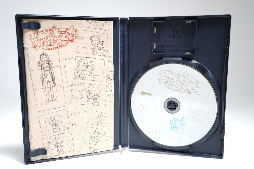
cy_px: 84
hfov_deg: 53.1
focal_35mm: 36
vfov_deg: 36.9
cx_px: 127
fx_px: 254
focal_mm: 36
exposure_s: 1/3
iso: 64
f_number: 4
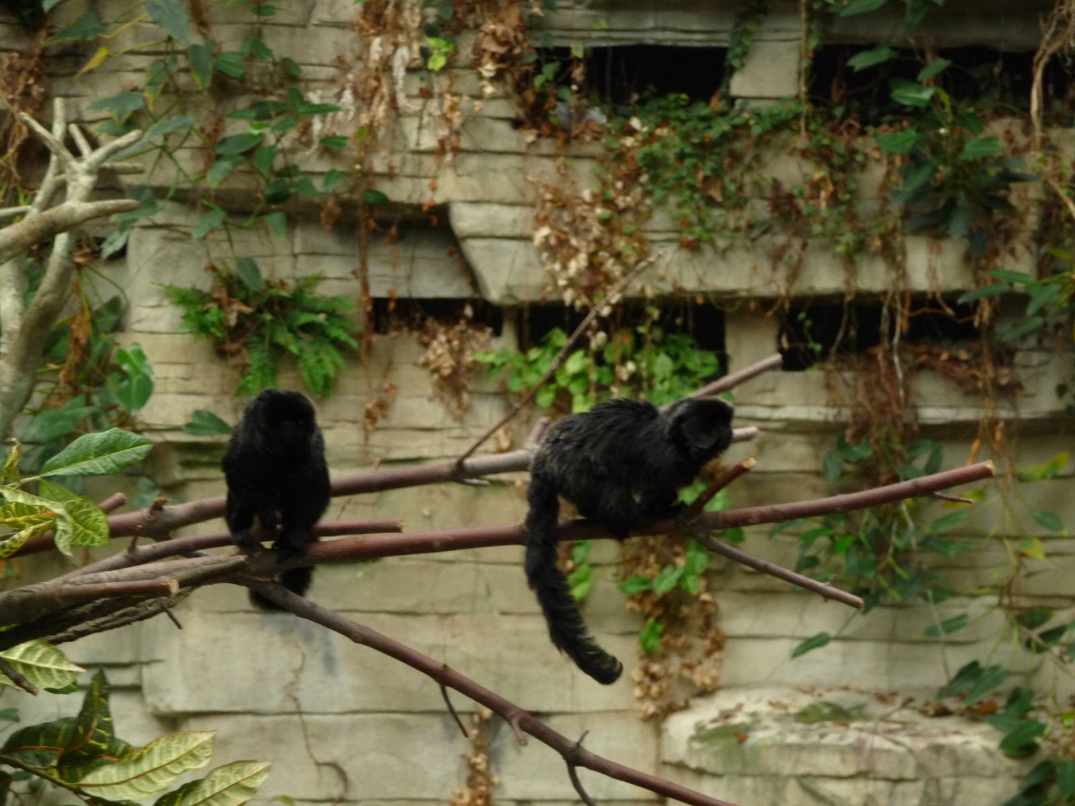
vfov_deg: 9.4
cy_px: 403
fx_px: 4907
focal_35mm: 158
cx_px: 538
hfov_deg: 12.5
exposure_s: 1/50
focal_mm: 27.1
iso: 250
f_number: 4.8
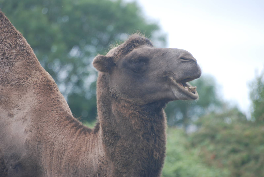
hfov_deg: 4.6
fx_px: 3304
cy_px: 88
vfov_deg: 3.1
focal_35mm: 450
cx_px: 132
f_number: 5.6
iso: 125
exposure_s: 1/125
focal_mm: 300
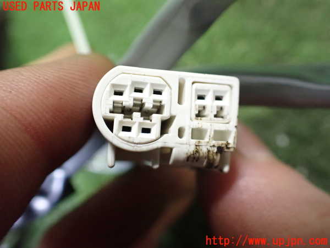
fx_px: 286
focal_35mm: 30
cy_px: 124
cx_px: 165
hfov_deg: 60.0
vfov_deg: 46.8
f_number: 2.3
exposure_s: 1/30
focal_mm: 5.4
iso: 1000
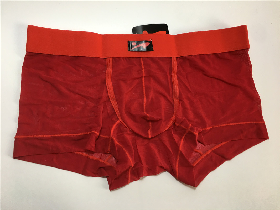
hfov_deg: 61.6
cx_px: 140
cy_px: 105
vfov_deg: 48.2
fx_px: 235
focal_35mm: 29
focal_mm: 4.15
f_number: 2.2
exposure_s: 1/30
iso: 25
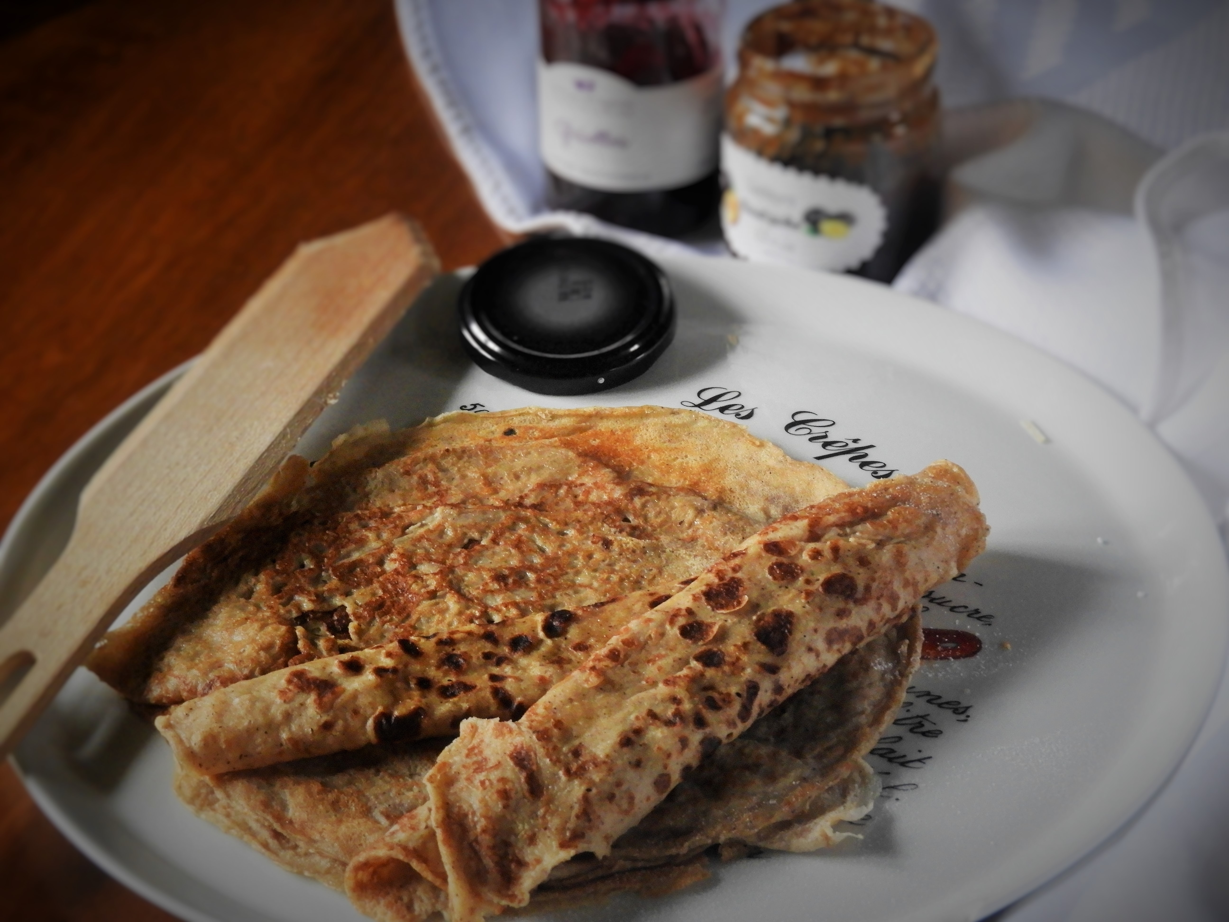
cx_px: 614
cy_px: 461
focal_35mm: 80
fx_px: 2840
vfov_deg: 18.4
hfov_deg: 24.4
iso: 800
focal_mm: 14.3
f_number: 4.5
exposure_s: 1/13
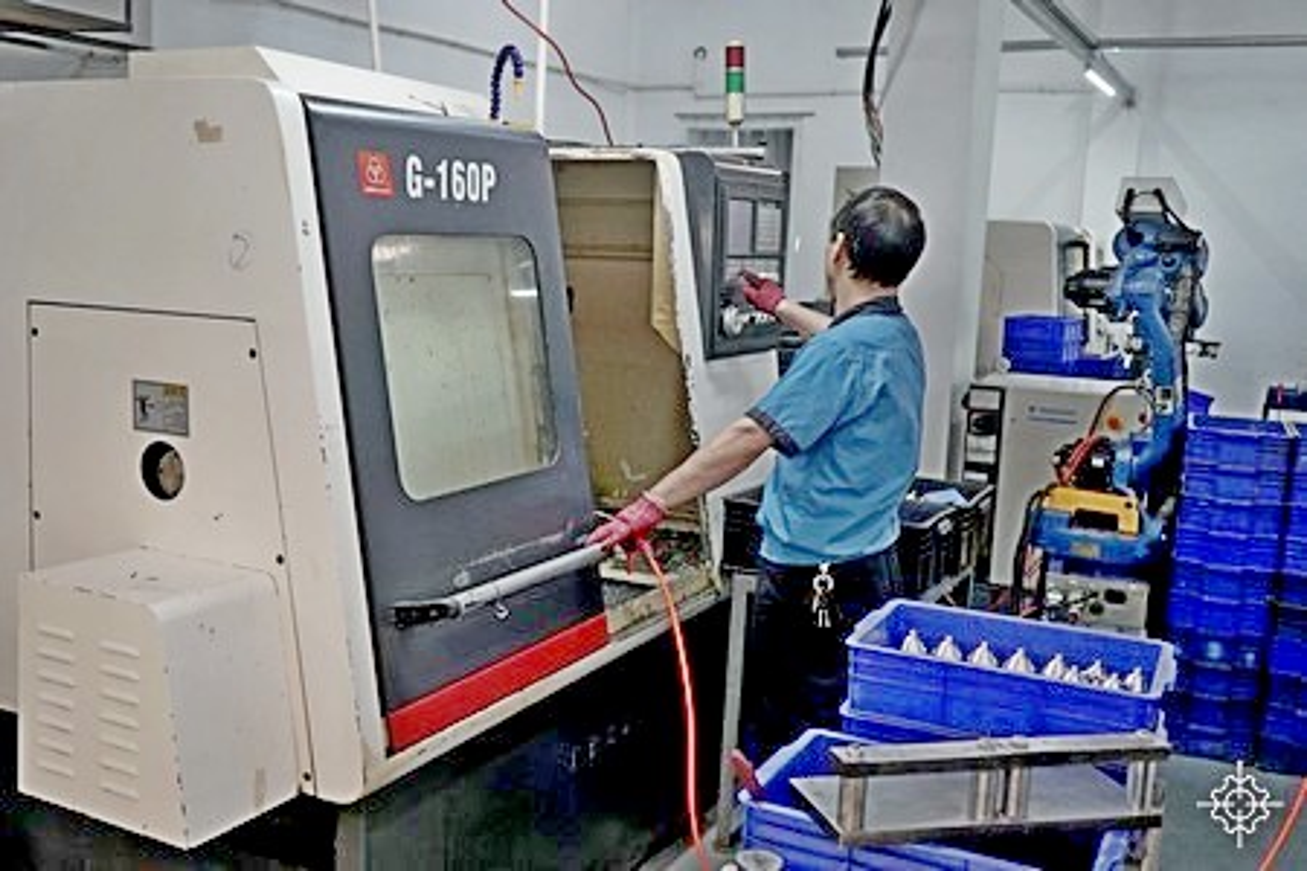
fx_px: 1125
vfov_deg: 42.3
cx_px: 654
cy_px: 436
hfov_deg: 60.3
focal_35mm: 31
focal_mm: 31
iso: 3200
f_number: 3.5
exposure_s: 1/160
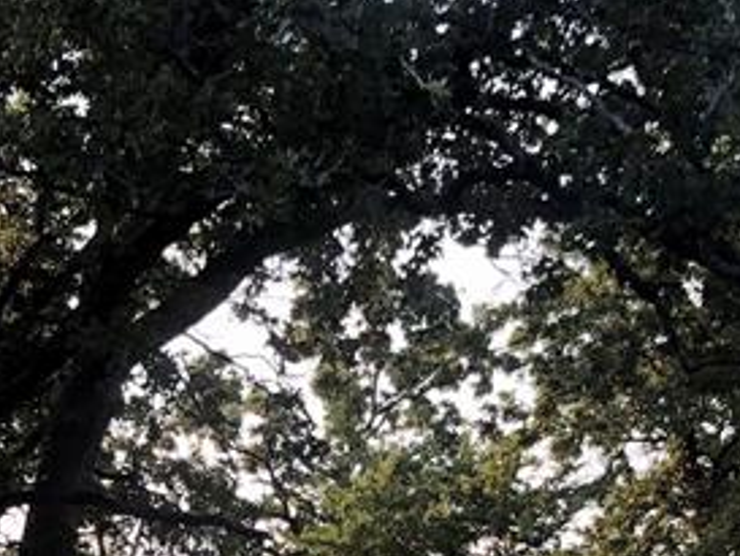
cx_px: 146
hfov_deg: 18.5
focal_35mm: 105
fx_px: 2246
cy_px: 808
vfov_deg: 13.4
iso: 20
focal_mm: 4
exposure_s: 1/136
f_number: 1.8
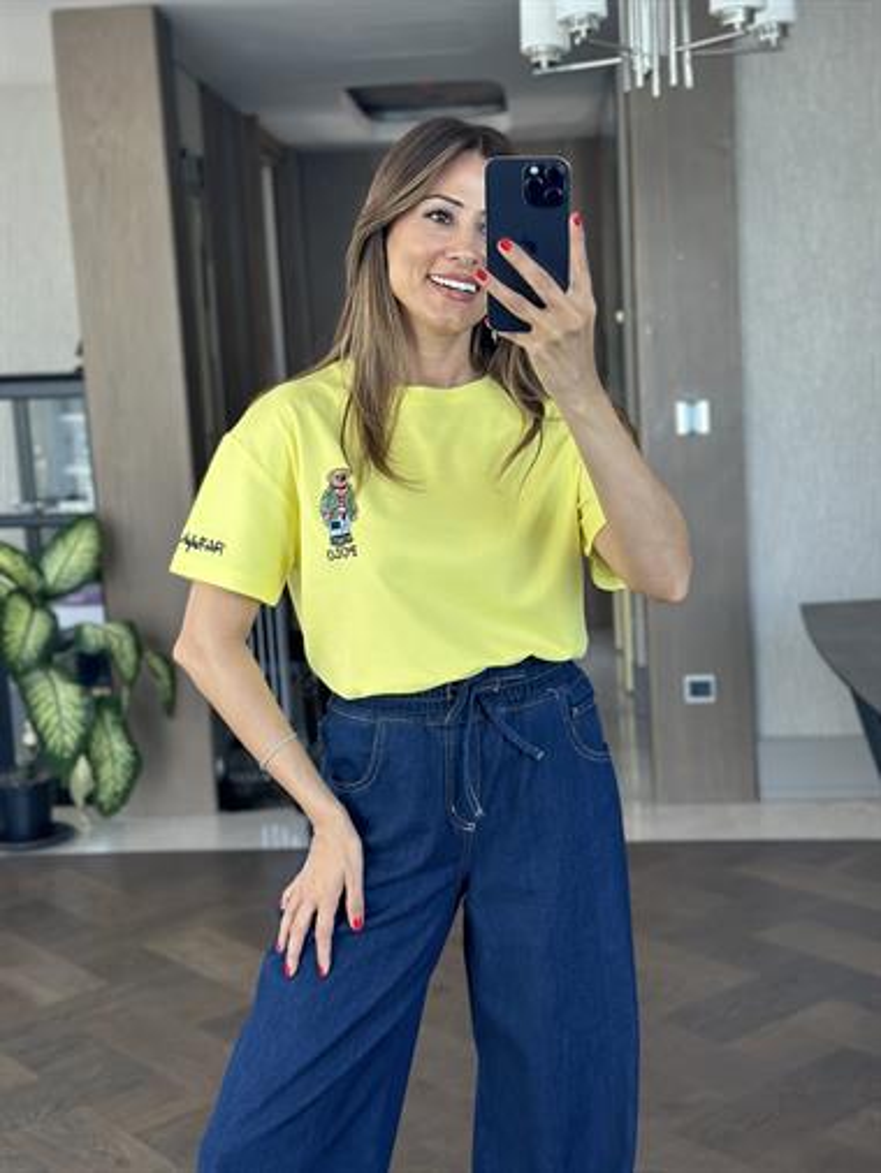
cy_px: 586
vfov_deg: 39.6
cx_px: 440
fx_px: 1627
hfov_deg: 30.3
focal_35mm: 48
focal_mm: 6.86
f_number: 1.78
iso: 125
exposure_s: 1/123
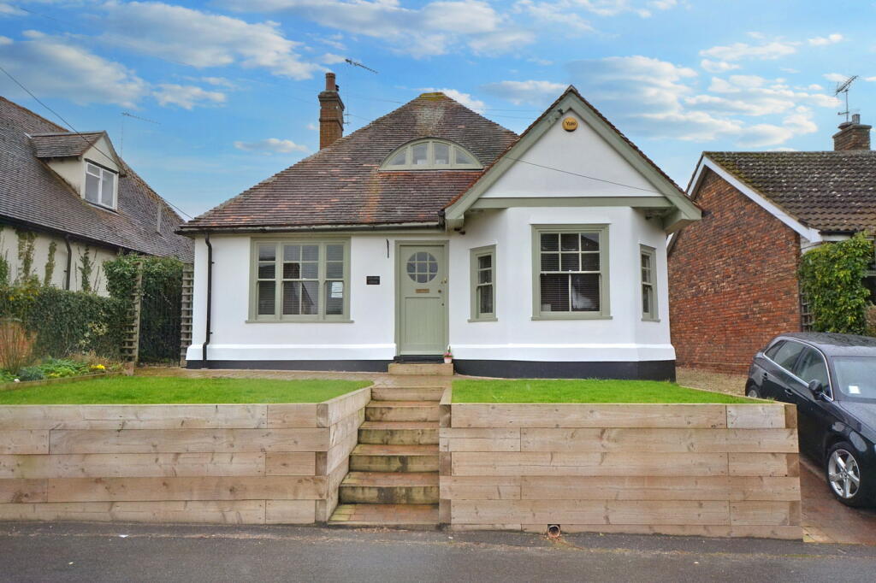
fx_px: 657
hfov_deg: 67.4
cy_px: 292
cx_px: 438
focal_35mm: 27
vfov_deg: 47.9
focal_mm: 18
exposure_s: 1/800
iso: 800
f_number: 5.3
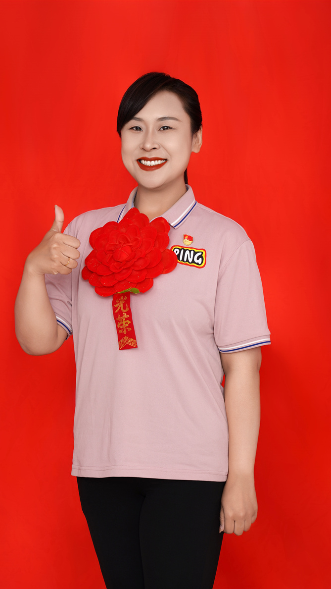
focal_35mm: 111
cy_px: 297
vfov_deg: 19.3
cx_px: 155
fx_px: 1732
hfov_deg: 10.9
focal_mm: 105
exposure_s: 1/160
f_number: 11
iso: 100
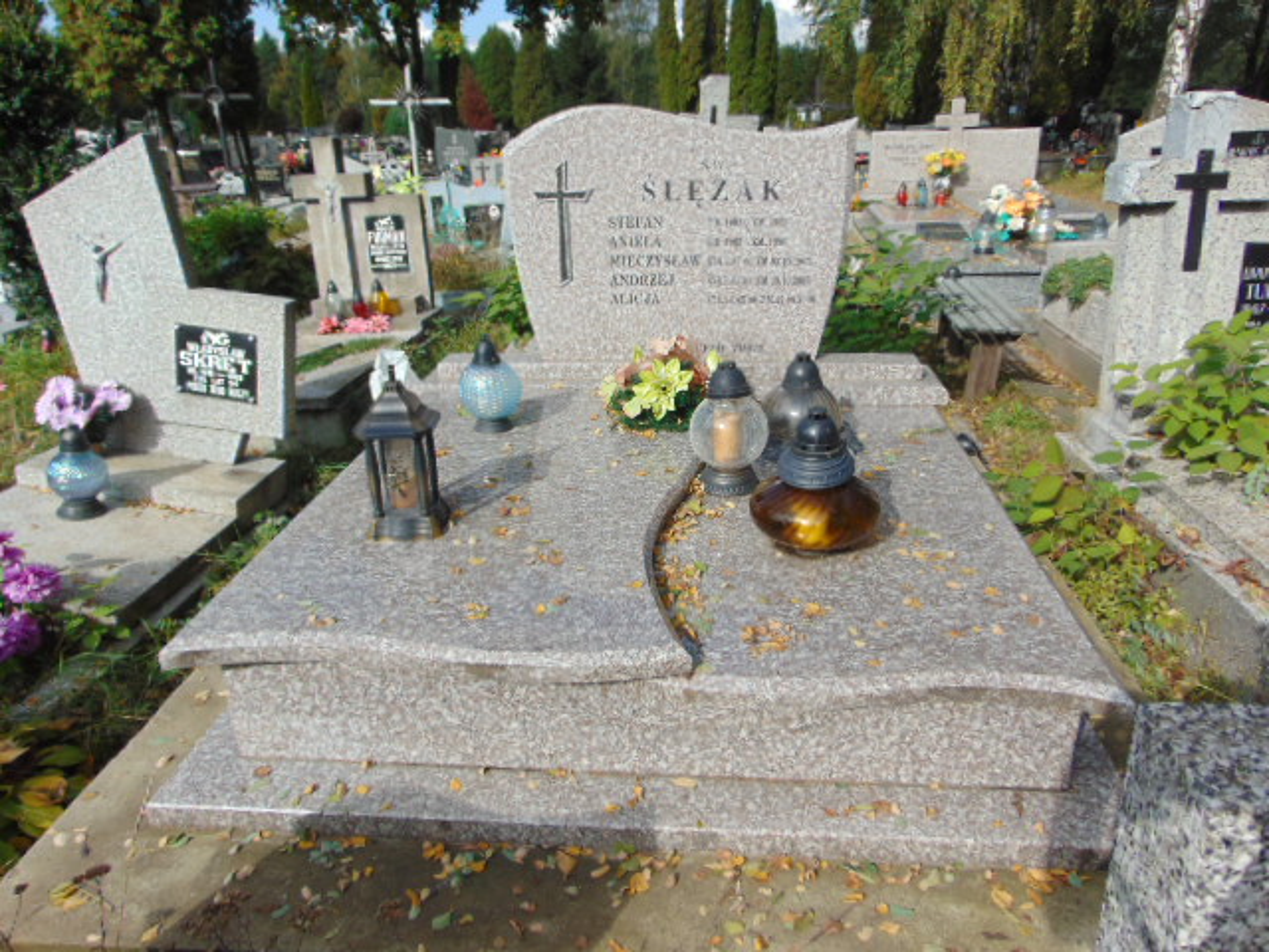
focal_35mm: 25
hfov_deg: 69.4
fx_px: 916
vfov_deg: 54.9
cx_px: 634
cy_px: 476
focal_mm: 4.5
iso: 80
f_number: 7.7
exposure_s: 1/200
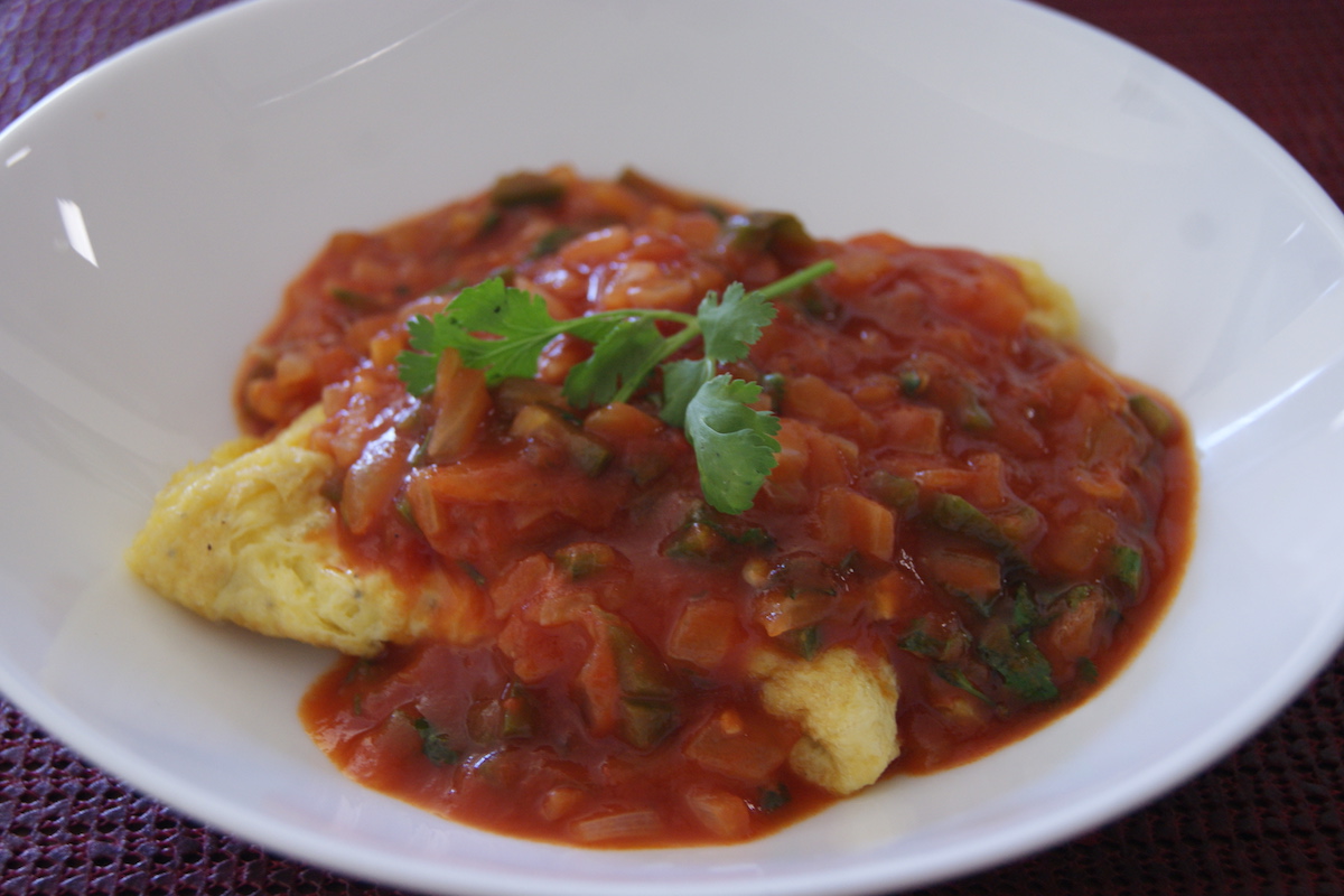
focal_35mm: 52
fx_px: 1960
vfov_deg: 25.8
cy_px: 448
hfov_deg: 37.9
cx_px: 672
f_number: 5
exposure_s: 1/20
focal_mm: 35
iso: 400
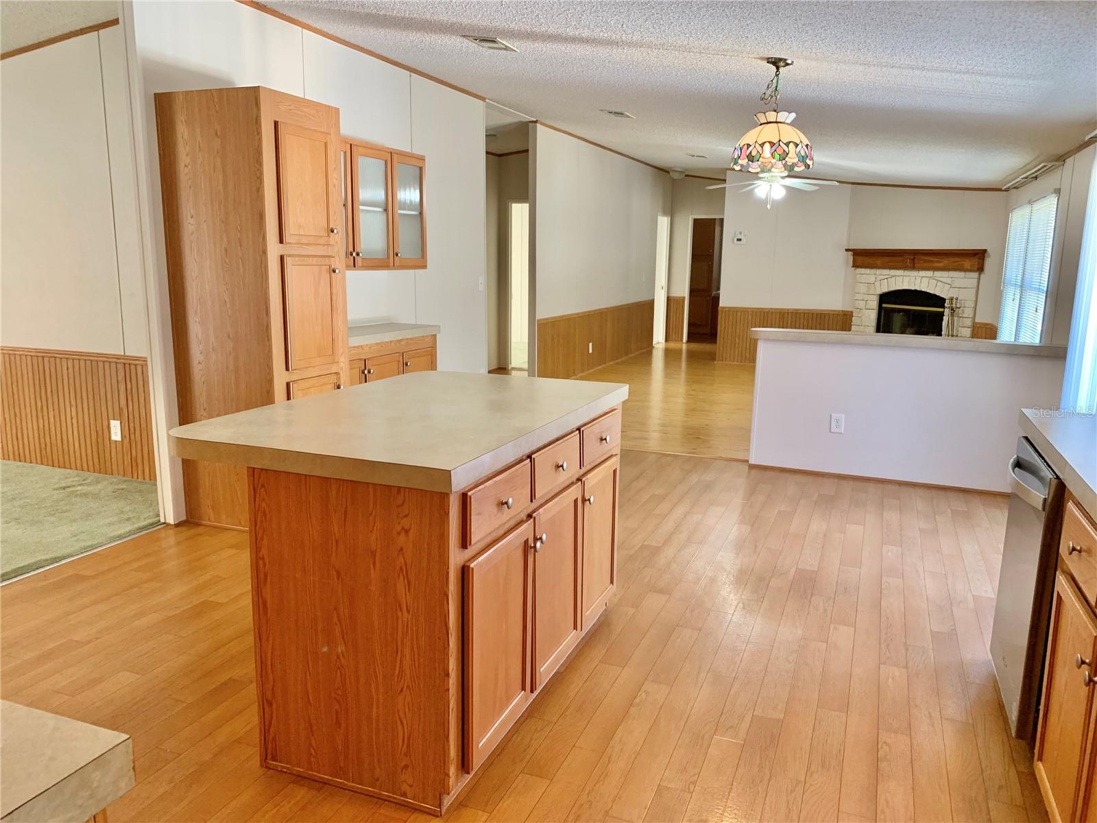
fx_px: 824
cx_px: 548
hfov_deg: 67.3
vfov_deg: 53.1
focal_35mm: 26
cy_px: 412
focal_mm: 4.25
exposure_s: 1/60
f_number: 1.8
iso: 100
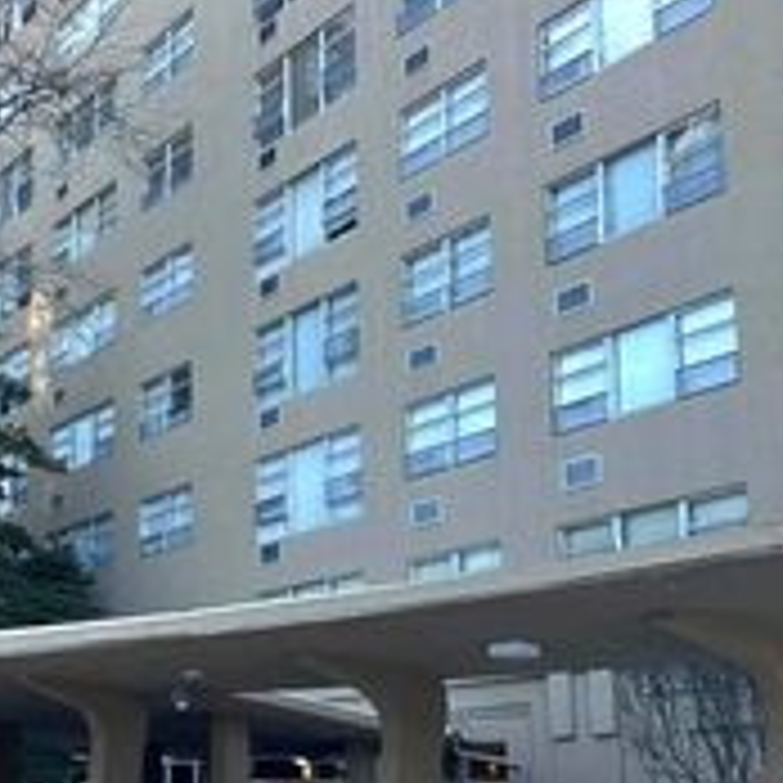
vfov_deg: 27.9
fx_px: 1561
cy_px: 547
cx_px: 72
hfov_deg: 27.1
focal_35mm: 61
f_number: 1.78
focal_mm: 6.86
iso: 80
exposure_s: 1/549
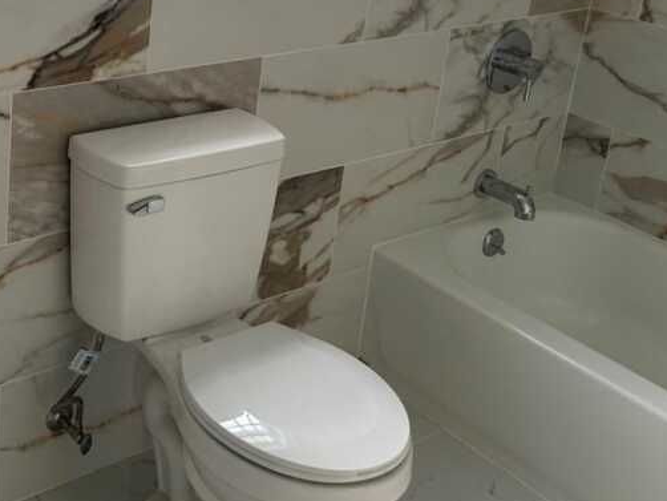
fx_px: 1022
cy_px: 64
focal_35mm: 53
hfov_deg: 34.9
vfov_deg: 26.7
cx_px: 121
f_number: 1.5
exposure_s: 1/60
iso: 160
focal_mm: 5.7
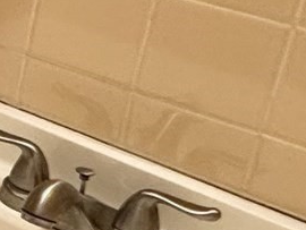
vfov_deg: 13.6
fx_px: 938
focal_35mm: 106
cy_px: -43
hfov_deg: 12.7
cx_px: -493
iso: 250
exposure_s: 1/60
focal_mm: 2.22
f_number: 2.2
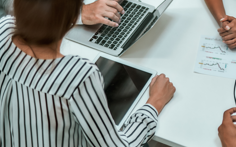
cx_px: 228
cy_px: 19
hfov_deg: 19.7
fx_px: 662
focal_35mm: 103
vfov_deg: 12.6
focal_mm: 50
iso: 320
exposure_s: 1/320
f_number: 2
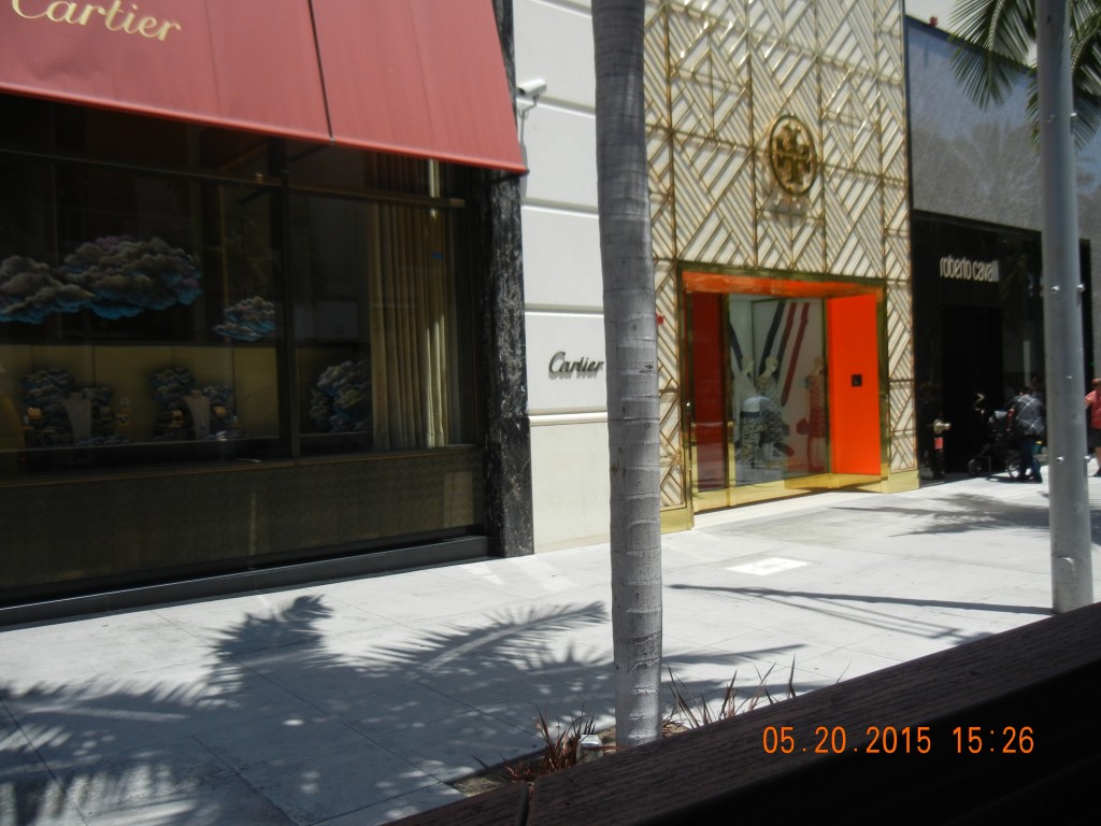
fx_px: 954
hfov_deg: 60.0
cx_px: 550
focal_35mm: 30
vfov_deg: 46.8
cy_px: 413
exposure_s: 1/402
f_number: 7
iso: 160
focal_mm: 5.4
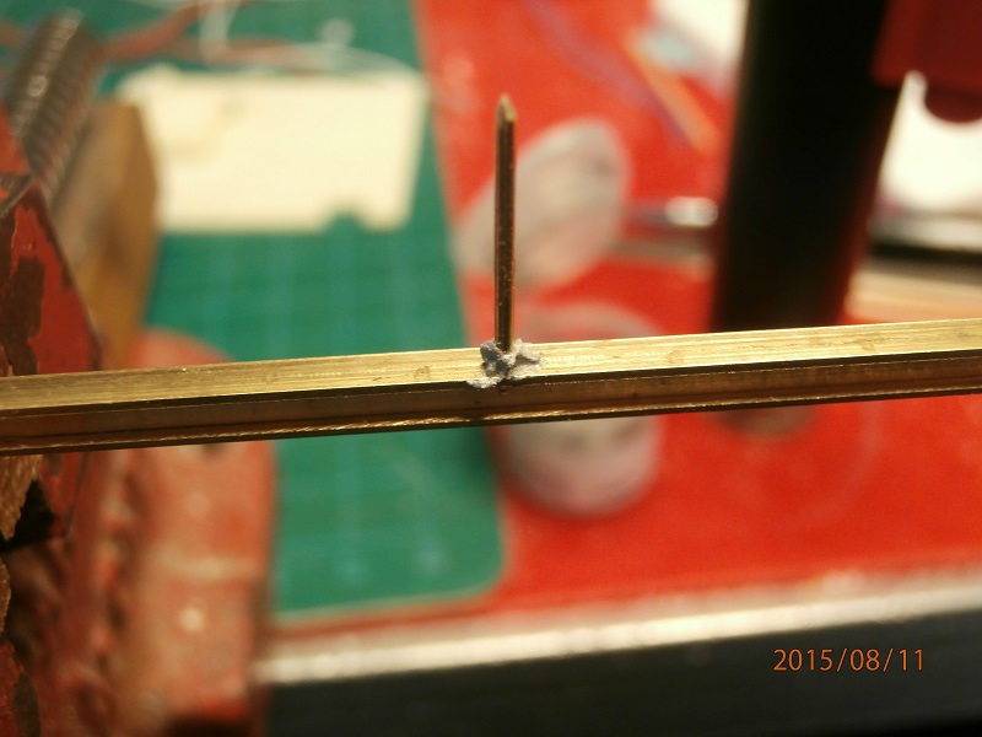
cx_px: 491
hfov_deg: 49.0
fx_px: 1078
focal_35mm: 38
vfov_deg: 37.7
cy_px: 368
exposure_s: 1/20
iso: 200
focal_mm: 6.67
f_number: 3.9
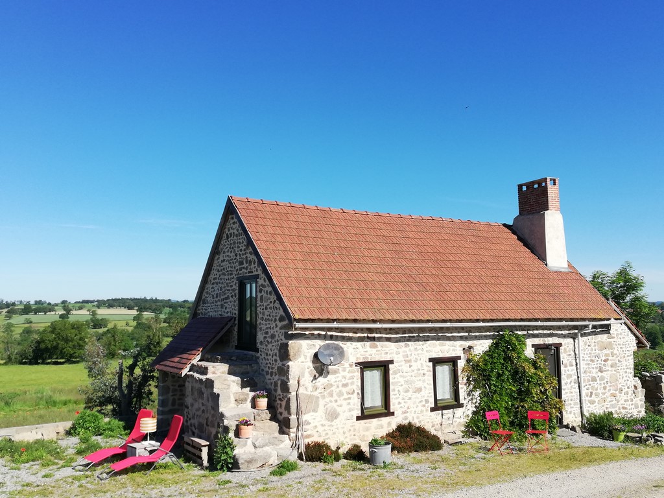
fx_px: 614
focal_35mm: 32
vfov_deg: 44.2
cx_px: 332
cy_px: 249
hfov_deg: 56.8
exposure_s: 1/982
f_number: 2.2
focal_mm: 3.81
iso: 50
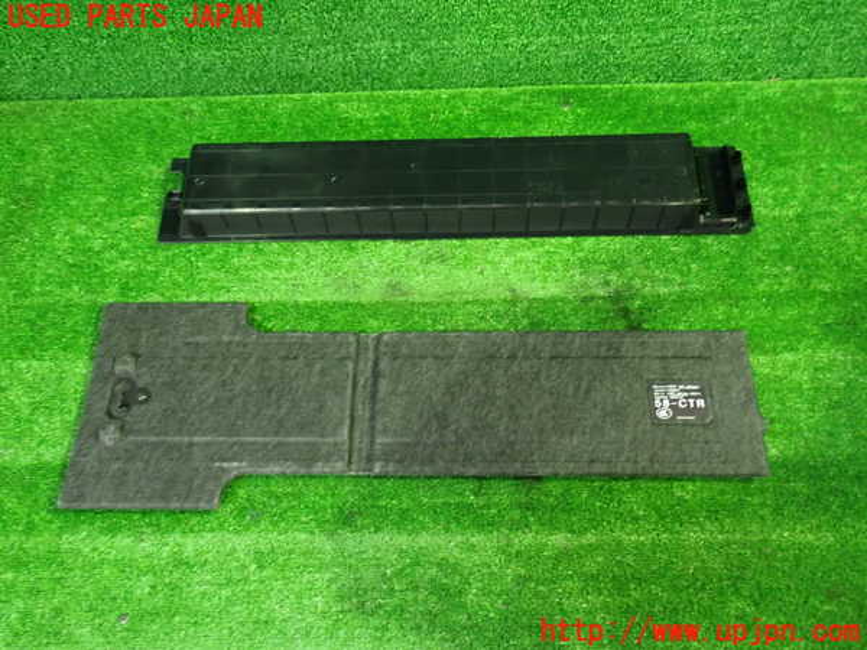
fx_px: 751
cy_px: 325
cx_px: 434
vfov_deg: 46.8
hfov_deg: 60.0
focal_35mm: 30
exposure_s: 1/30
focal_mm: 5.4
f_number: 2.3
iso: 800
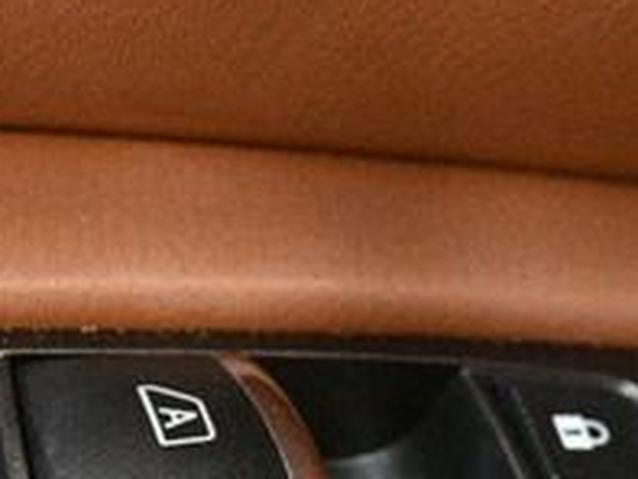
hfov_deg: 12.4
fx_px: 2932
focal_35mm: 159
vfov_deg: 9.3
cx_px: 340
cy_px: 521
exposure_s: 1/60
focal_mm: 34
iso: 10000
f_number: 5
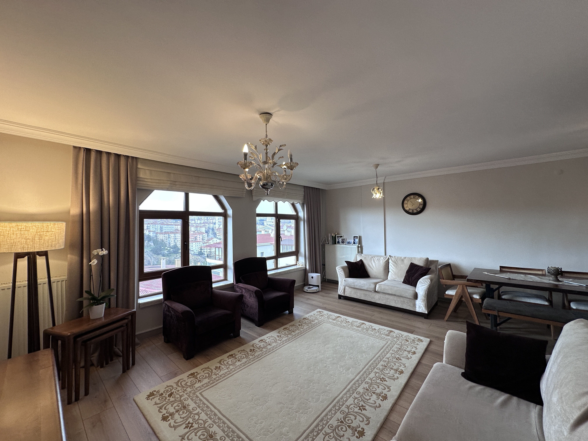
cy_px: 220
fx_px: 238
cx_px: 294
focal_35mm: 14
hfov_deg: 102.1
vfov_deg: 85.7
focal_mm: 2.22
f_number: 2.2
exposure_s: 1/100
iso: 100
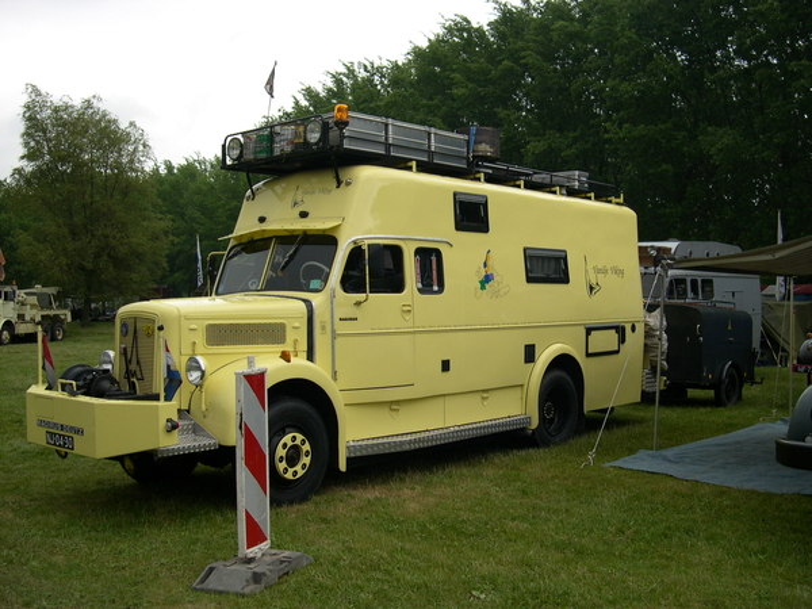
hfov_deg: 49.0
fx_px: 891
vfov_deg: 37.7
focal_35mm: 38
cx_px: 406
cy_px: 304
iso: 100
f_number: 2.8
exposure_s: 1/488
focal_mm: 8
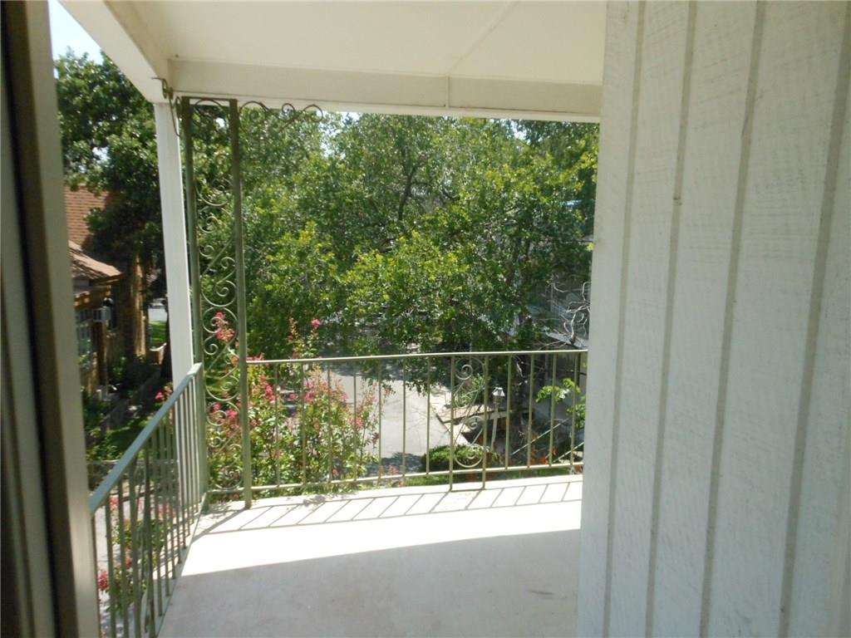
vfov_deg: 54.9
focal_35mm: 25
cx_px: 426
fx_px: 615
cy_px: 319
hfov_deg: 69.4
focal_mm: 4.5
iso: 400
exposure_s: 1/200
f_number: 10.2
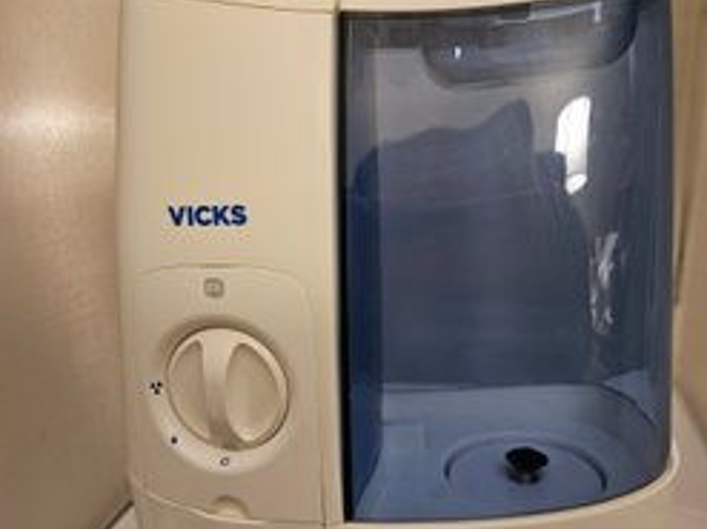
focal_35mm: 32
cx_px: 422
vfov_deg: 43.9
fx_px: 653
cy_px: 313
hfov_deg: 56.4
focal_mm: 5.4
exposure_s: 1/40
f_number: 1.8
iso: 500
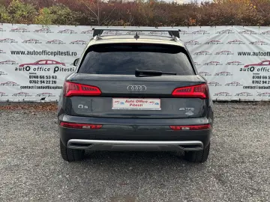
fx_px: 374
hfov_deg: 39.7
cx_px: 135
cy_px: 101
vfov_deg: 30.3
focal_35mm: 48
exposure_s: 1/568
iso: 64
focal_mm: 6.76
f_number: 1.78
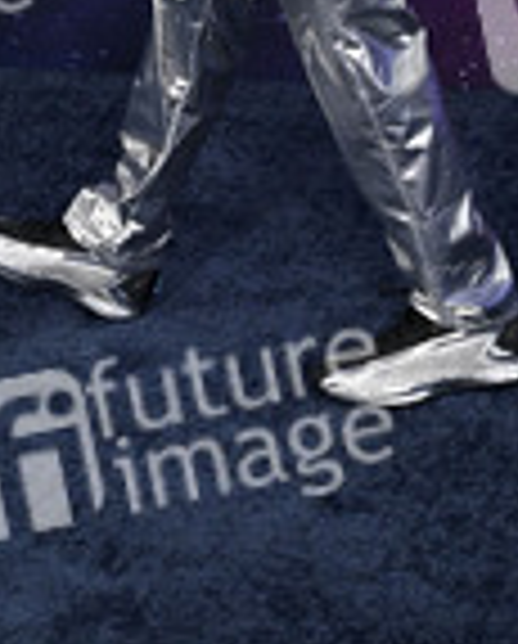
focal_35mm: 102
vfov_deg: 17.4
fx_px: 1948
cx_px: 293
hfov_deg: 15.1
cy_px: -239
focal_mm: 39
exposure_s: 1/320
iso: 1600
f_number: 5.6
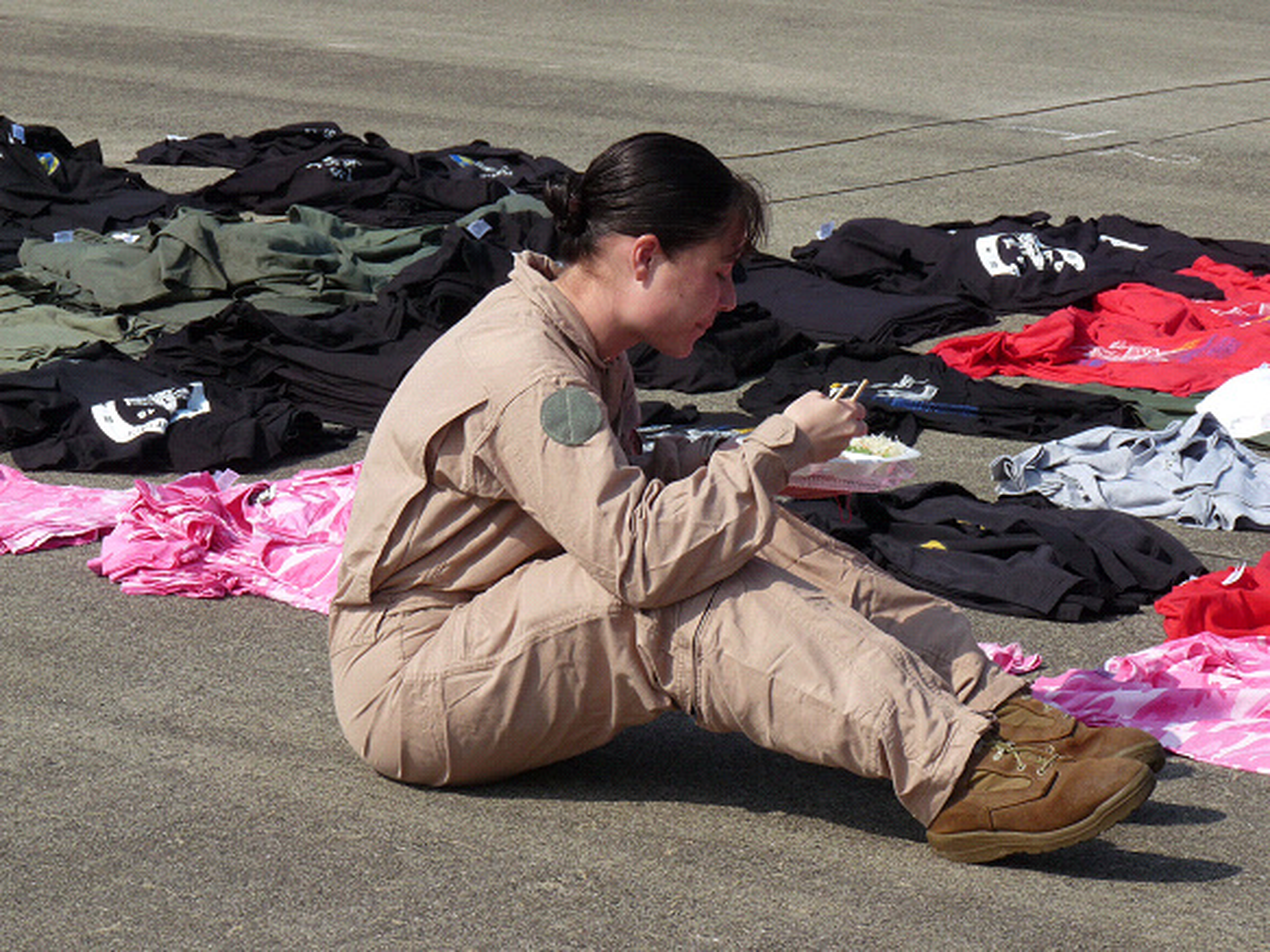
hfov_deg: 14.3
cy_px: 476
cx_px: 635
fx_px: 5062
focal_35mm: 138
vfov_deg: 10.7
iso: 100
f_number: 6.3
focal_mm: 24.5
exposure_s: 1/500
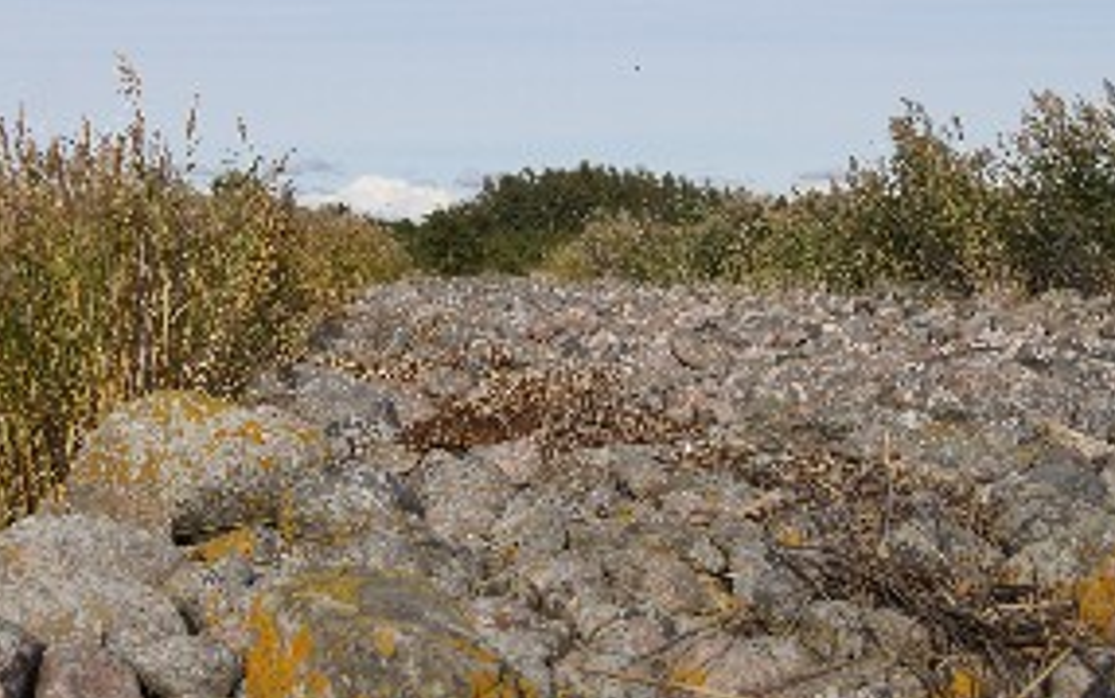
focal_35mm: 64
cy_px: 253
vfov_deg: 20.3
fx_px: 1946
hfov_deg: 31.9
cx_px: 487
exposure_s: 1/800
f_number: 5.6
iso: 100
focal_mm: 30
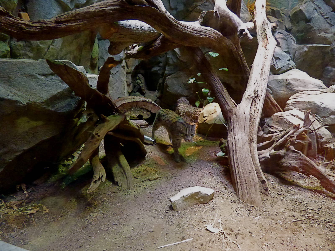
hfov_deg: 81.7
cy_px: 126
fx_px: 194
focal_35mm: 20
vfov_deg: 66.0
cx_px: 168
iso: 1600
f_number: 2.8
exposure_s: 1/50
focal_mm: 3.58
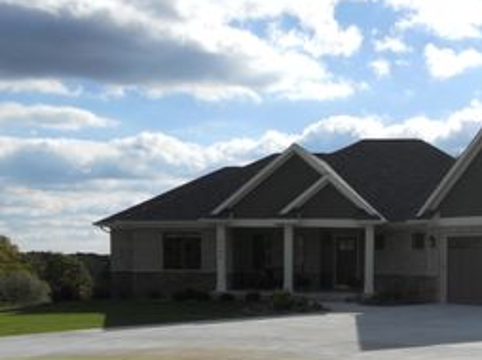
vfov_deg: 22.6
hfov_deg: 29.3
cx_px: 444
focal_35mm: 63
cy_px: 333
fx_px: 876
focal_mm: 5.8
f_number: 3.5
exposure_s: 1/1250
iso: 80
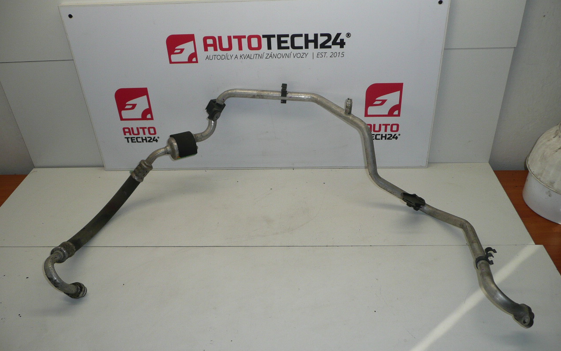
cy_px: 185
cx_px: 282
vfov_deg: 41.8
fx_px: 459
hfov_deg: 62.9
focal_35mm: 30
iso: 100
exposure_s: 1/160
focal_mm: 4.6
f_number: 3.3
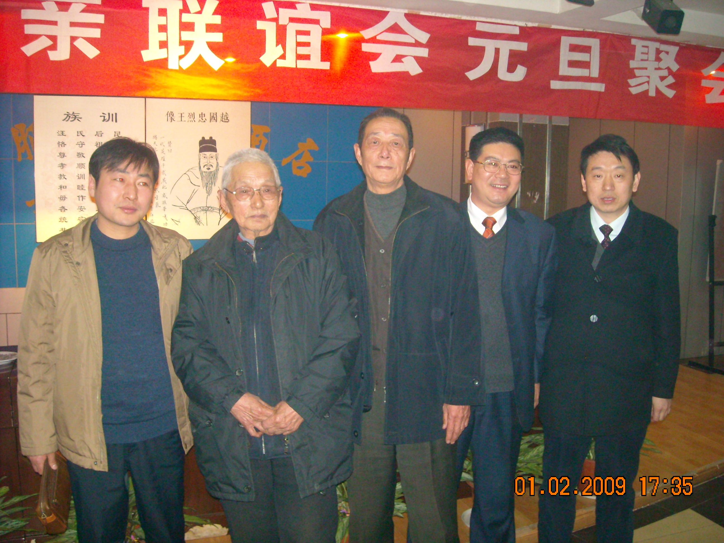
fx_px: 732
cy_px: 272
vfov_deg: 40.7
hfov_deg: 52.6
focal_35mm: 35
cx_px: 362
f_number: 2.8
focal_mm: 5.7
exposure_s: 1/60
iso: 518
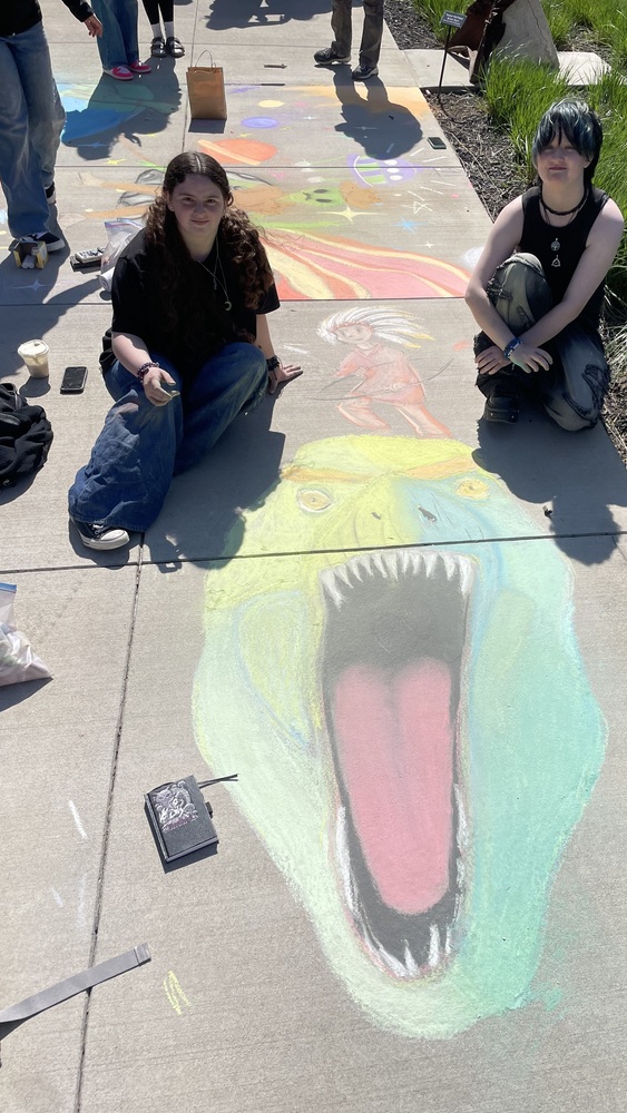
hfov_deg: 39.9
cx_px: 391
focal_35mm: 29
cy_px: 548
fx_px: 857
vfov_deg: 66.1
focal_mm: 4.2
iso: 32
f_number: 1.6
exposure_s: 1/5814
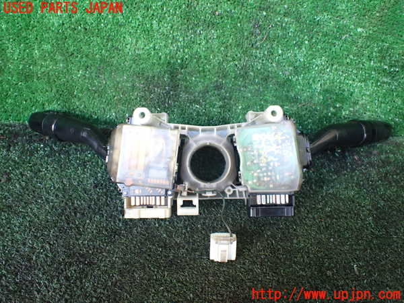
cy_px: 152
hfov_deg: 60.0
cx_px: 202
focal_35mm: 30
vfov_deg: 46.8
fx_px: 350
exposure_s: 1/125
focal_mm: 5.4
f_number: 2.3
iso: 640
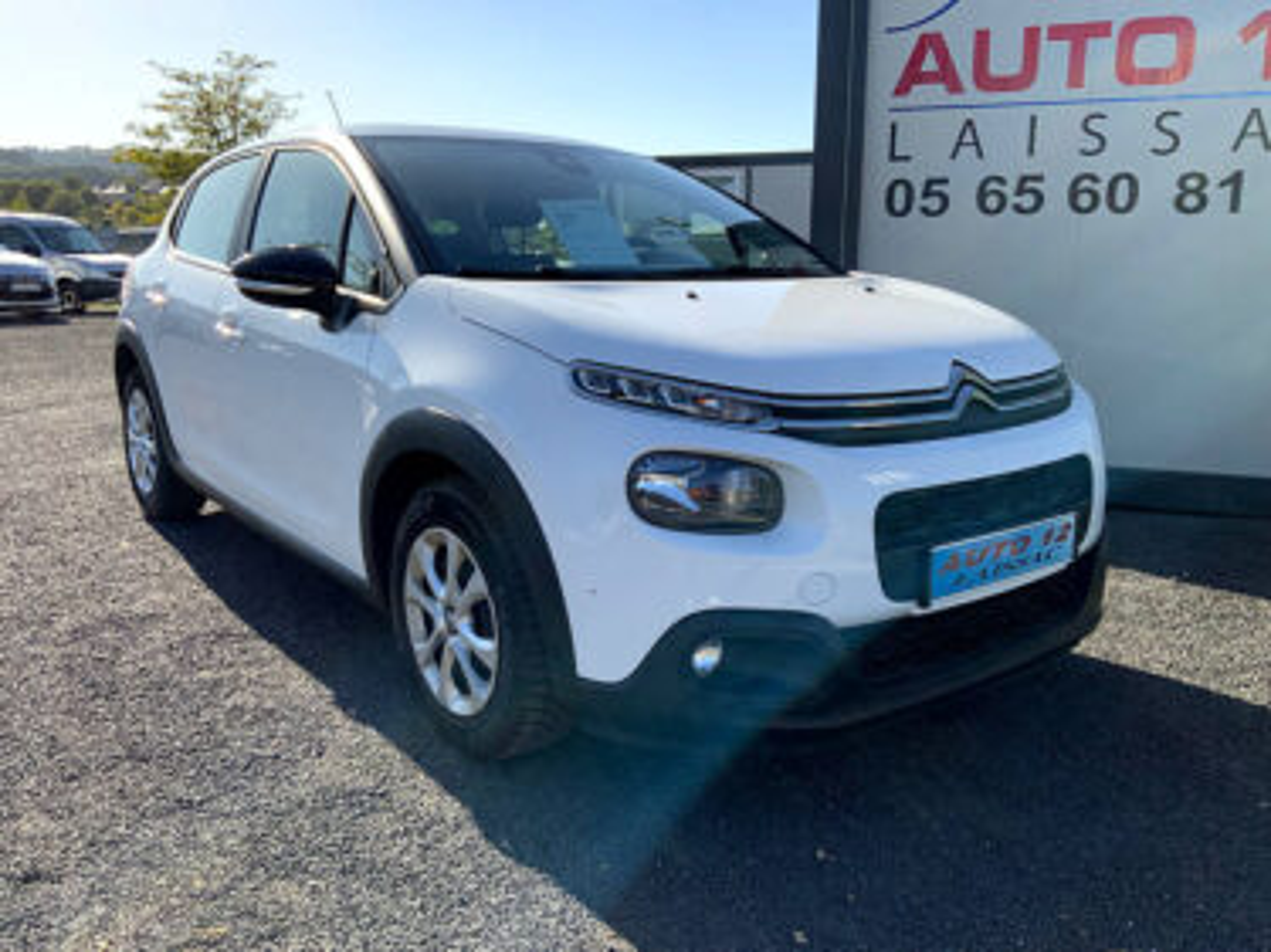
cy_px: 476
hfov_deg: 61.7
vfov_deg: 48.2
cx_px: 636
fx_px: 1064
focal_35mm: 29
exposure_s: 1/1168
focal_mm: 3
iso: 16
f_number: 1.8
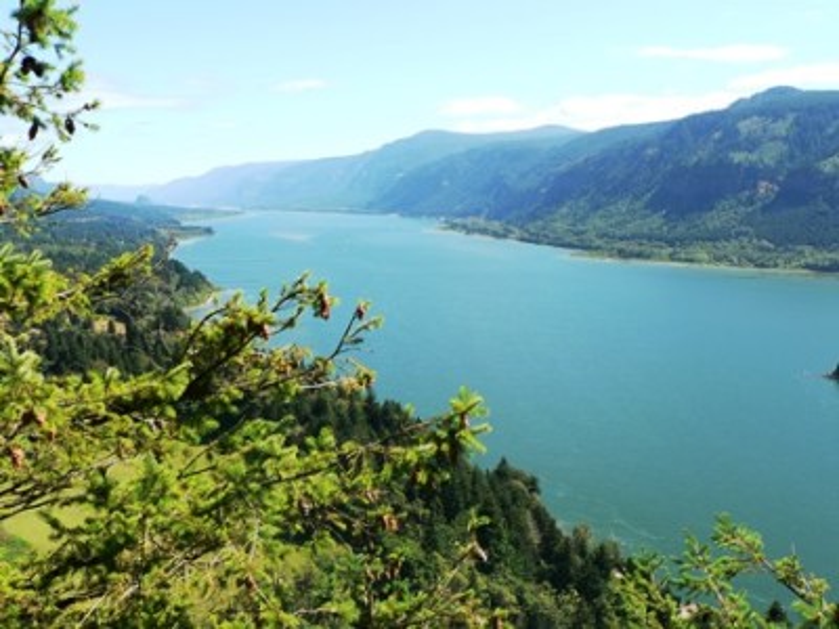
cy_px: 314
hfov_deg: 51.4
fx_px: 873
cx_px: 420
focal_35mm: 36
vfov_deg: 39.7
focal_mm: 6
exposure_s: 1/250
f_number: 5
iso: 100
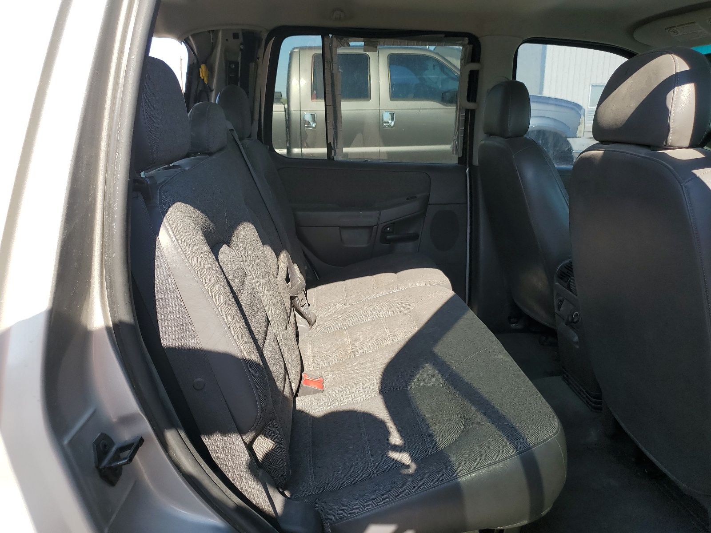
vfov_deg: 53.1
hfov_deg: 67.3
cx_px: 356
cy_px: 266
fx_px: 534
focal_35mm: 26
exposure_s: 1/1111
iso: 50
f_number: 1.5
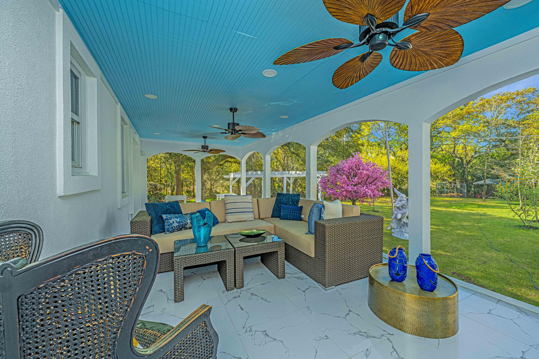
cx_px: 270
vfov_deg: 81.2
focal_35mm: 14
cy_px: 180
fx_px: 210
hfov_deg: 104.3
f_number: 7.1
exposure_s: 1/125
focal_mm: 14
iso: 400
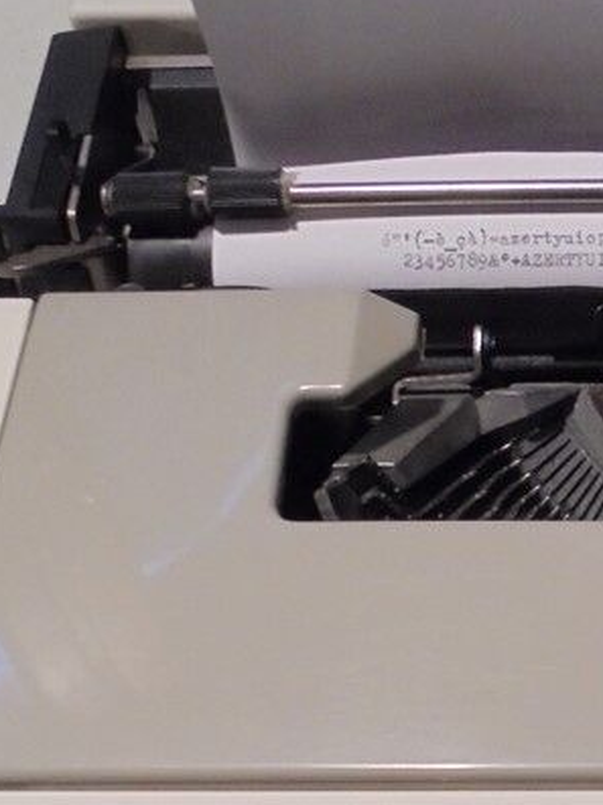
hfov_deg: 23.5
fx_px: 1373
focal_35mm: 59
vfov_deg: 30.5
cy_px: 795
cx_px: 641
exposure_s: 1/30
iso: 400
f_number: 3.5
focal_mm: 4.6
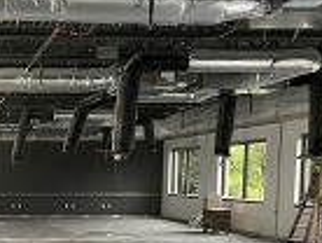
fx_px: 652
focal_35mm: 70
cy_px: 237
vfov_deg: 20.5
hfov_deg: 25.6
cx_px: -37
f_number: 1.6
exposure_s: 1/40
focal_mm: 5.1
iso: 400
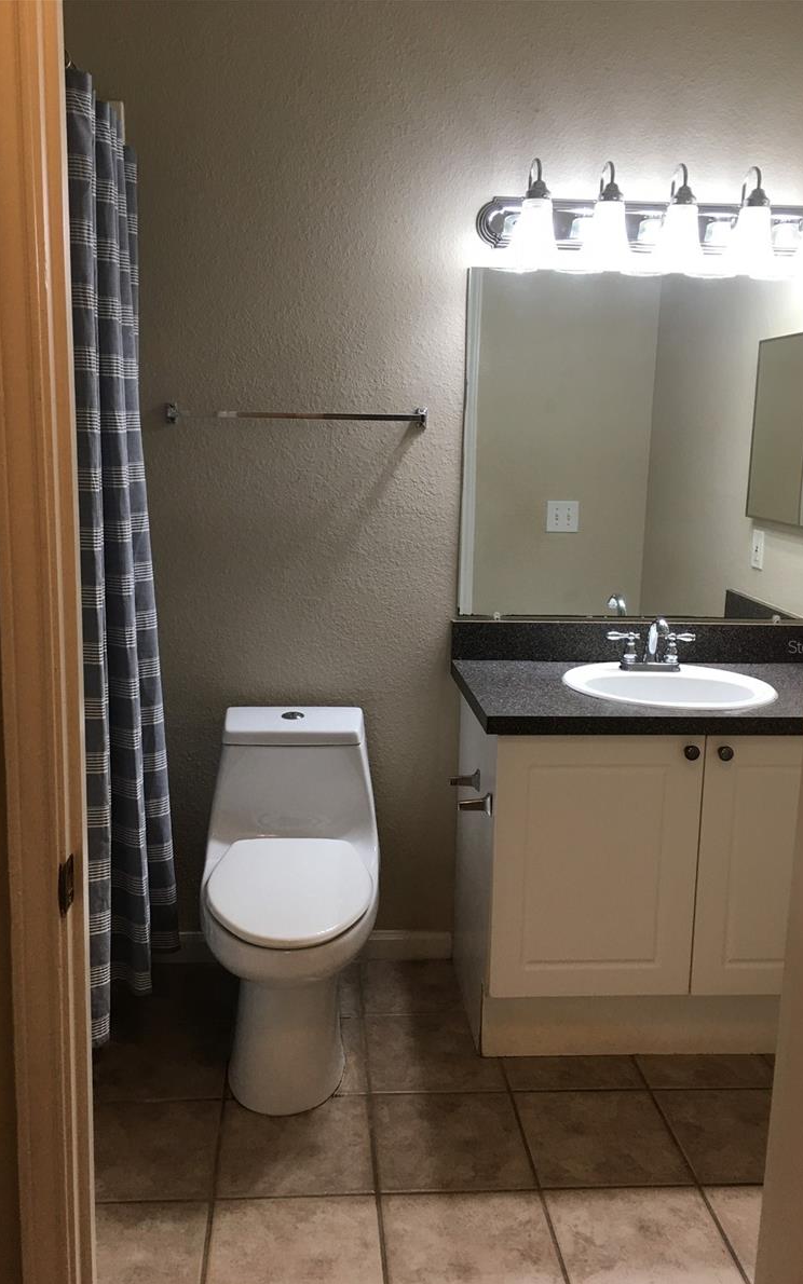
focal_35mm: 31
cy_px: 646
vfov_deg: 61.2
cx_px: 379
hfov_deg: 40.6
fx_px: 1085
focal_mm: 4.15
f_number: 2.2
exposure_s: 1/30
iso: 32
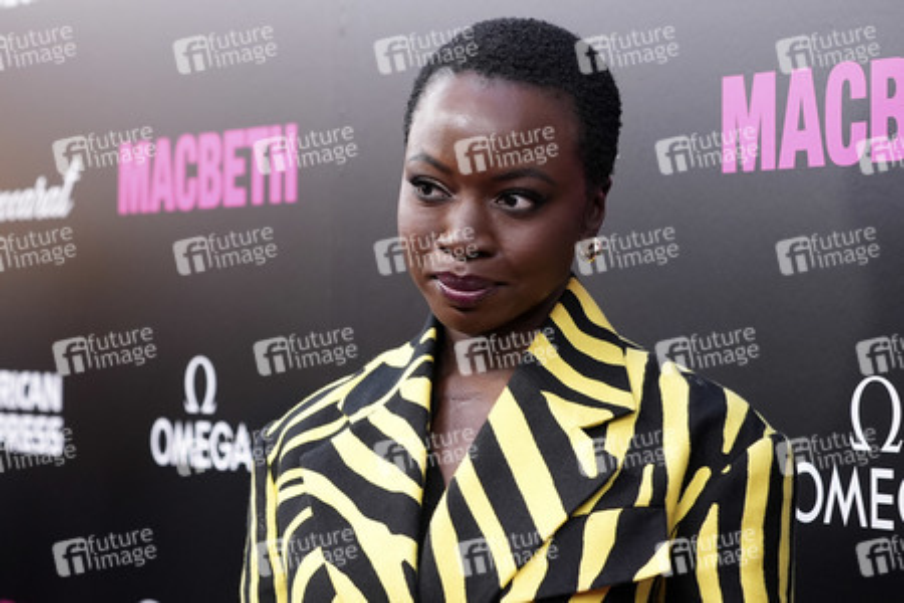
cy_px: 302
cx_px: 452
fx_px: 2511
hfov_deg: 20.4
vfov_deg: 13.7
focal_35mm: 100
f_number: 5.6
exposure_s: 1/400
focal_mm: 100
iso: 4000
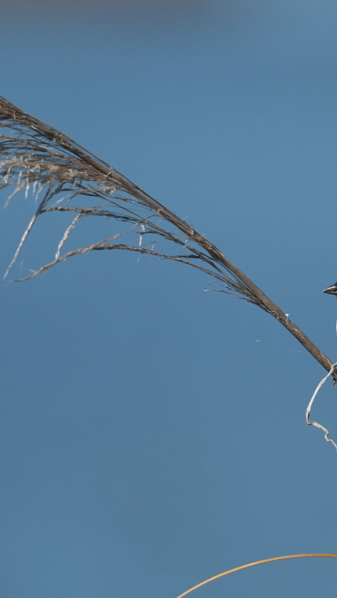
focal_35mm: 1629
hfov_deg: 0.7
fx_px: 25872
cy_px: 364
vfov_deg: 1.3
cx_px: 326
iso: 400
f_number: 5.6
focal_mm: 600
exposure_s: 1/2000
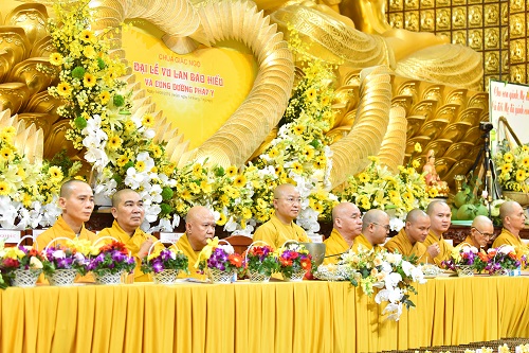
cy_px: 176
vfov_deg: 17.5
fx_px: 1146
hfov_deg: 26.0
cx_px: 264
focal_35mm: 78
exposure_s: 1/200
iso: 3200
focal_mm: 78
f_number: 2.8
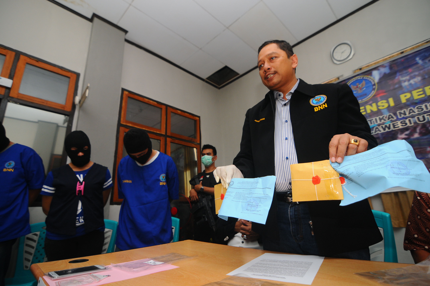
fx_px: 206
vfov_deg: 69.5
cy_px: 143
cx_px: 215
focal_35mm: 17
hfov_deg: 92.5
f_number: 2.8
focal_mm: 11.5
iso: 400
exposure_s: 1/250
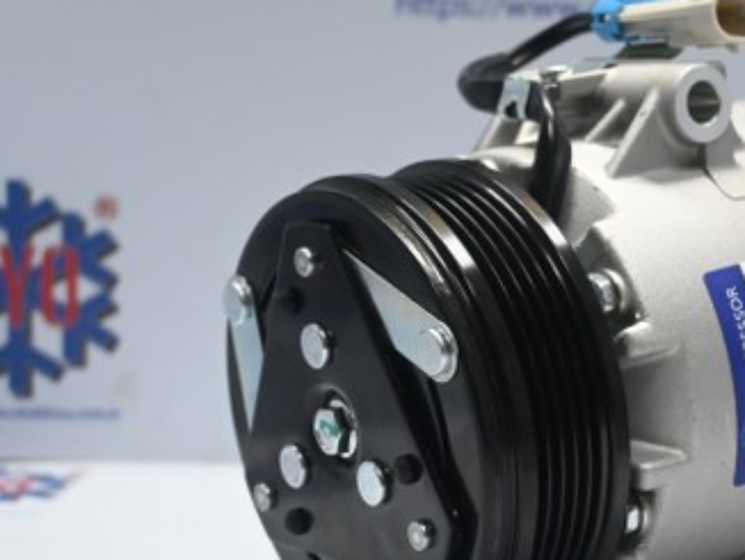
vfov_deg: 15.9
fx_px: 2001
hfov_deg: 20.9
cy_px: 313
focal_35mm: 93
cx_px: 574
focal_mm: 35
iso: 1000
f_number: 5.3
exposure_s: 1/60
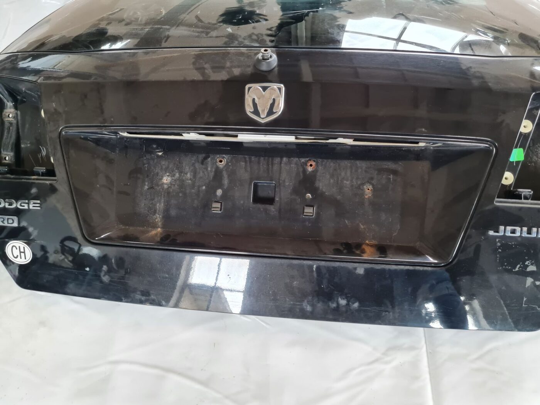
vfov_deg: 53.1
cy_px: 202
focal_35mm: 26
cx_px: 270
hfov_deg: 67.3
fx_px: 406
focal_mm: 5.4
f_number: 1.8
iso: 400
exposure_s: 1/50
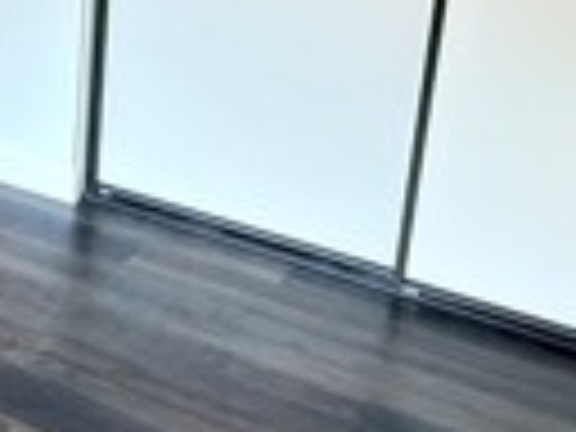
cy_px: -27
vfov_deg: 20.2
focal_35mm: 70
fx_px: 1165
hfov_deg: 23.5
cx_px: -230
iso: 640
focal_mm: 2.22
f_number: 2.2
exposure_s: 1/60
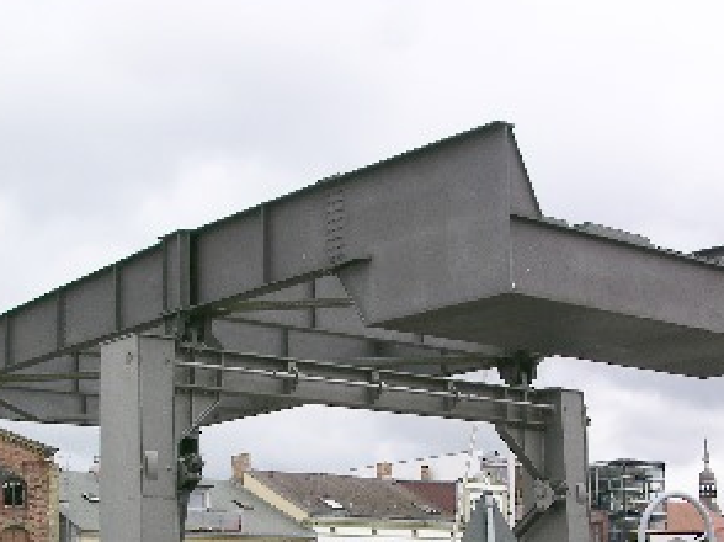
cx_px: 334
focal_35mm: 70
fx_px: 1463
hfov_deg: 27.8
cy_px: 508
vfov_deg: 20.5
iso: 50
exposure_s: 1/72.4
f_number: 6.3
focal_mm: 8.9
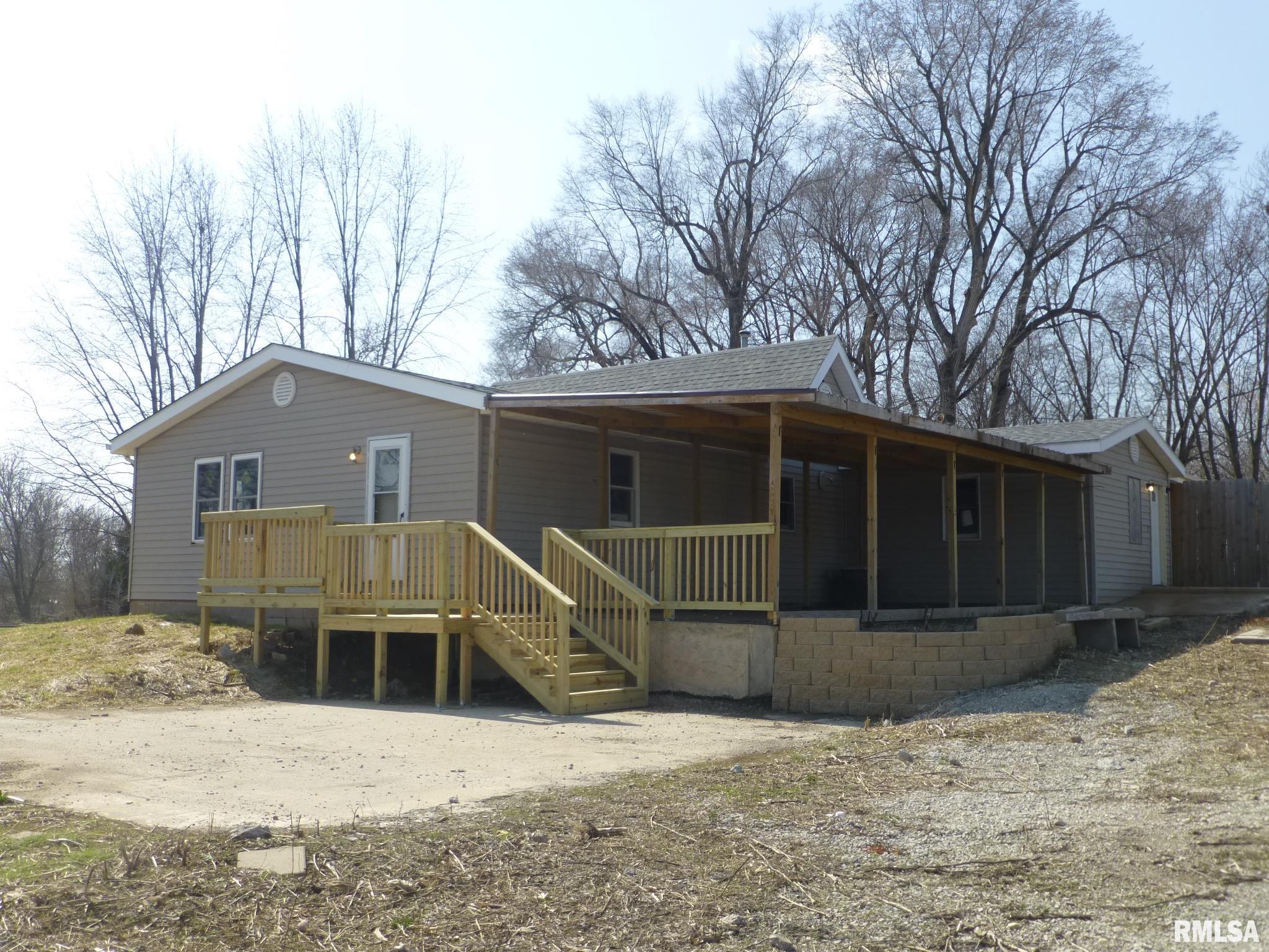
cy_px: 476
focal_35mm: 34
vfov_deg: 41.8
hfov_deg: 54.0
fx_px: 1246
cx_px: 634
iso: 100
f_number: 3.7
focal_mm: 6.1
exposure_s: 1/1000
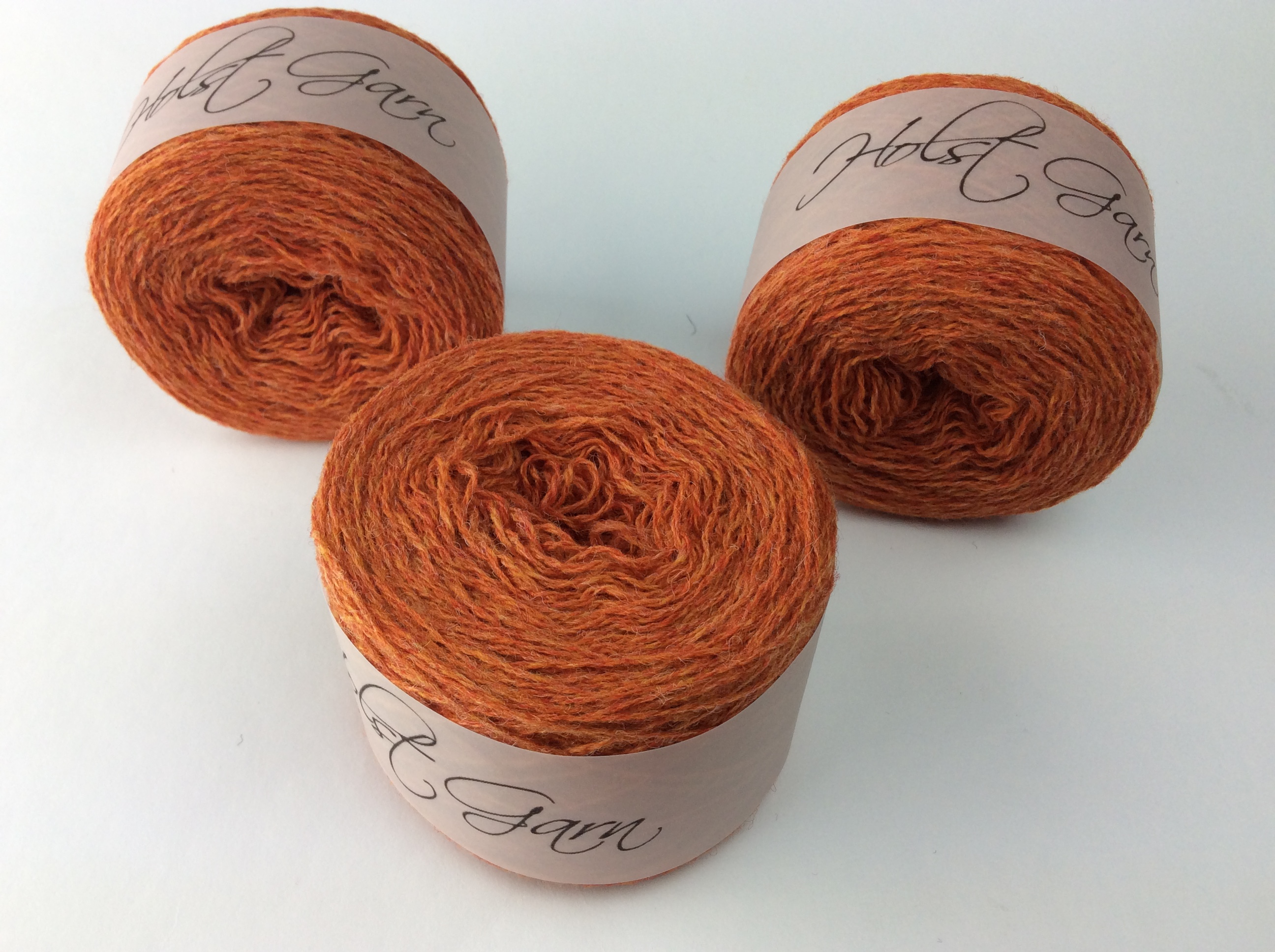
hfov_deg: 56.9
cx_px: 638
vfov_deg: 44.1
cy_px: 476
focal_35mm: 32
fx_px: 1177
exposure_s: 1/124
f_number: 2.4
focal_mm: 3.3
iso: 32
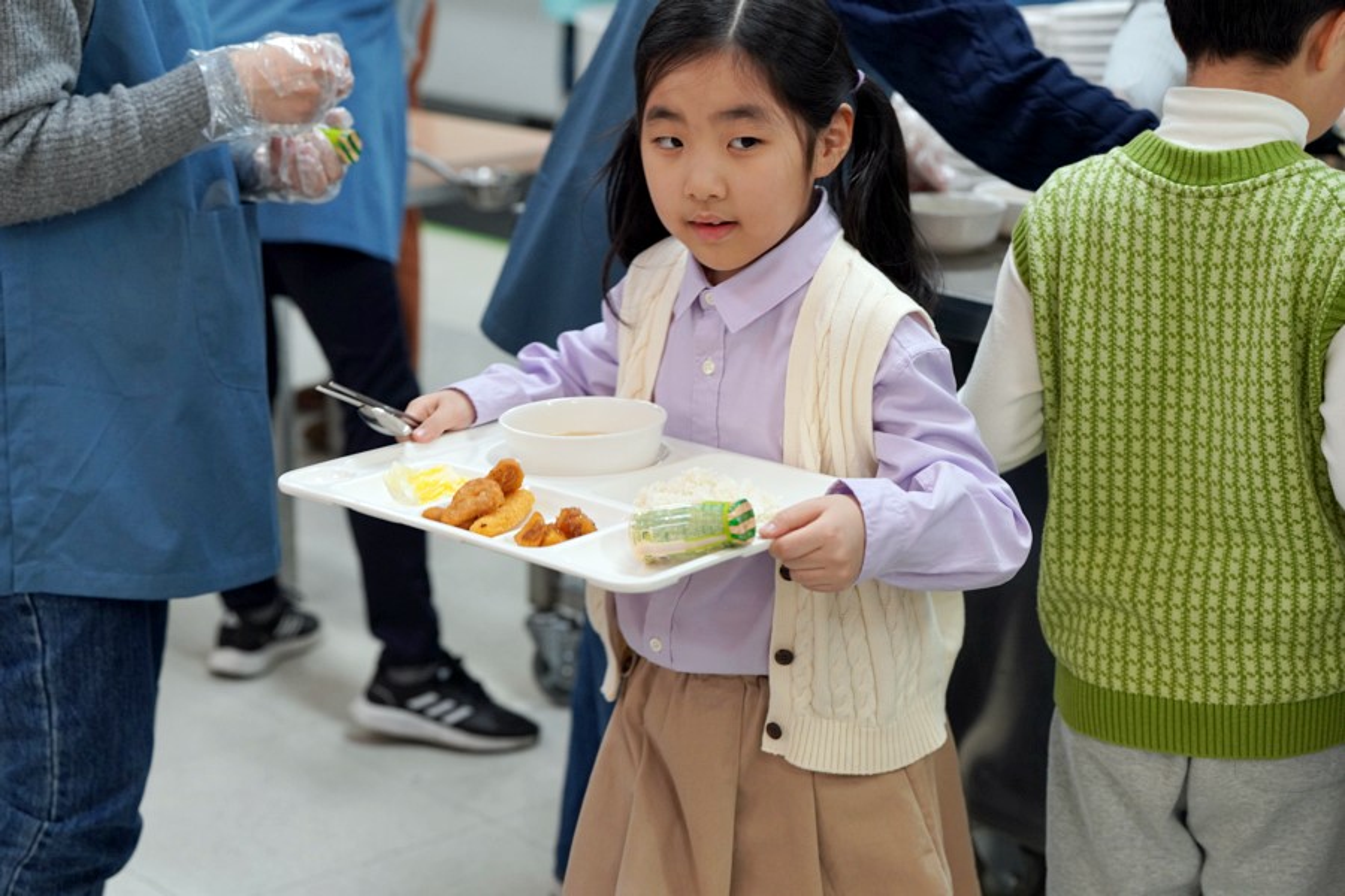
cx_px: 672
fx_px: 2615
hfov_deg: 28.8
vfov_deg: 19.5
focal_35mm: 70
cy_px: 448
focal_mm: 70
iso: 1250
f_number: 4
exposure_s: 1/160
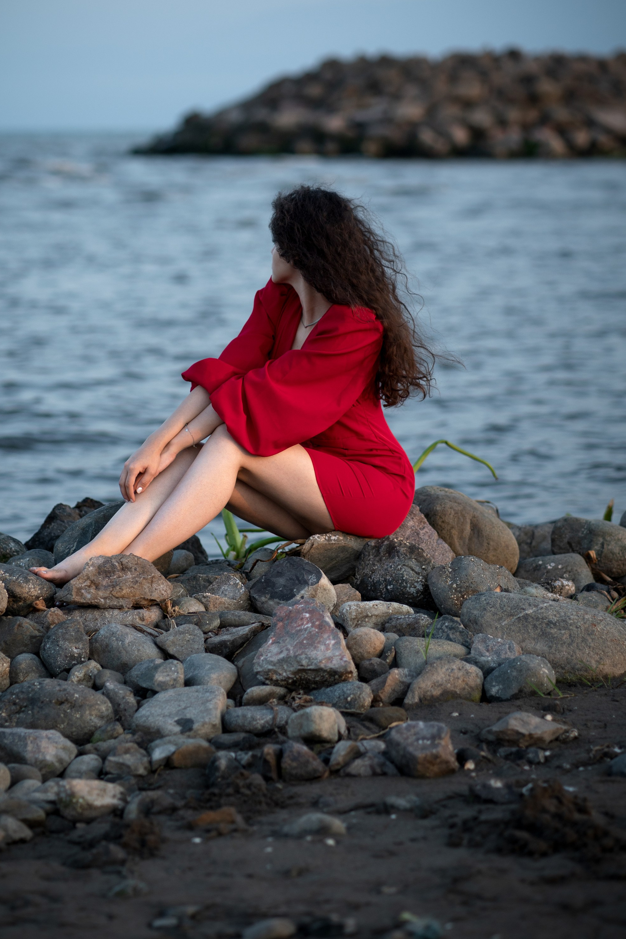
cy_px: 433
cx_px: 256
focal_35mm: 117
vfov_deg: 17.5
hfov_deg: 11.7
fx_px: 3052
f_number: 2.2
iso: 160
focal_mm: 85
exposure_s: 1/800
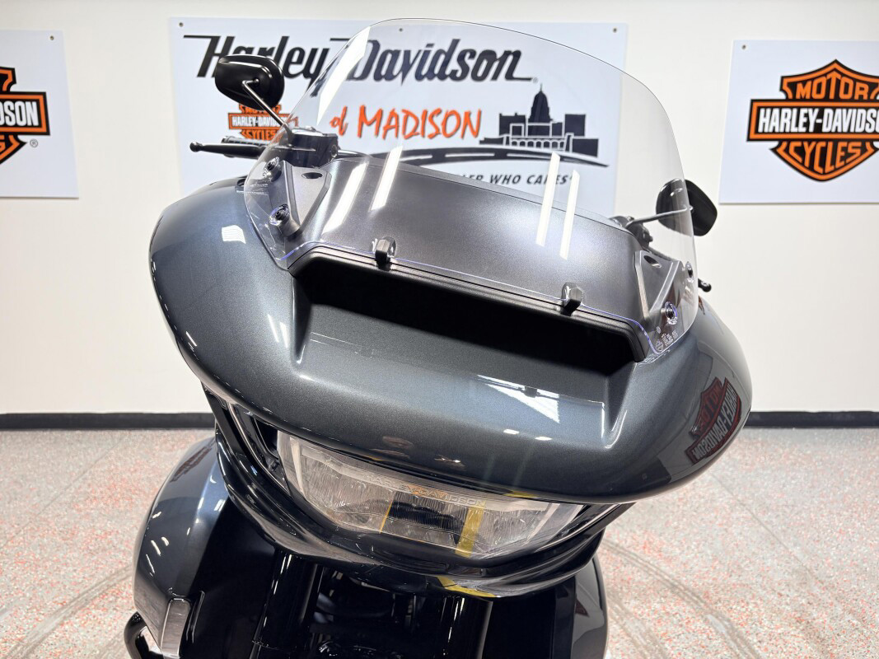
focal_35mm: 26
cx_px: 440
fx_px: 660
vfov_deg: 53.1
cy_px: 330
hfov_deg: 67.3
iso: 80
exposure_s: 1/187
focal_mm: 5.96
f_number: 1.6
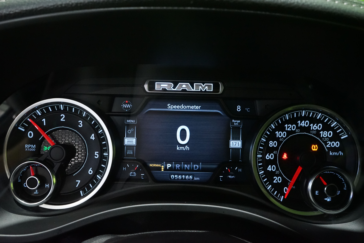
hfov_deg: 60.3
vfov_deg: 42.3
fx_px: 313
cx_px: 182
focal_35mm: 31
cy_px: 122
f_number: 11
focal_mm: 31
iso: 6400
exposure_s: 1/15
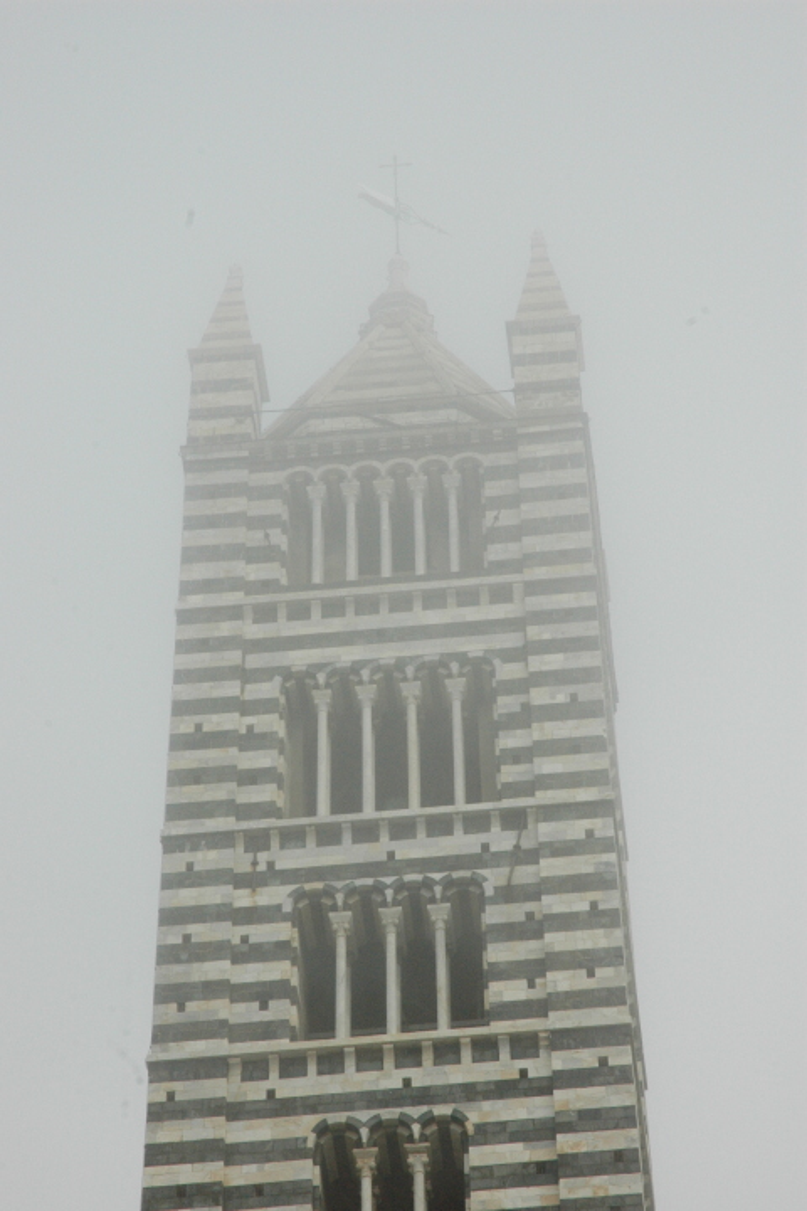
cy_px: 606
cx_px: 404
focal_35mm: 105
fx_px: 3530
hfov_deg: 13.0
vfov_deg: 19.5
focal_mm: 70
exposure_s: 1/800
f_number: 14
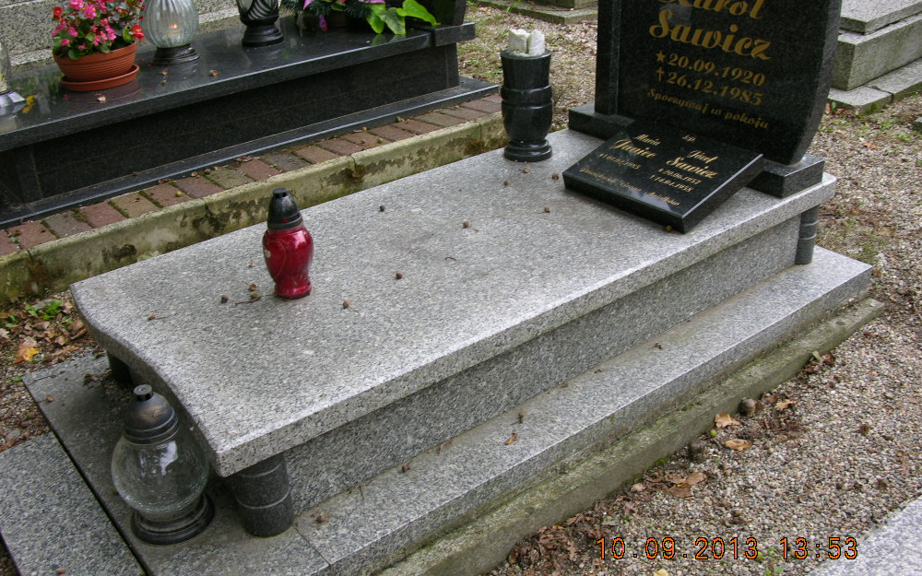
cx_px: 459
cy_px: 269
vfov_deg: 33.6
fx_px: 955
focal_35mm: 38
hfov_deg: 51.5
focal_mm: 8.9
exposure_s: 1/67.3
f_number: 4
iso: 50
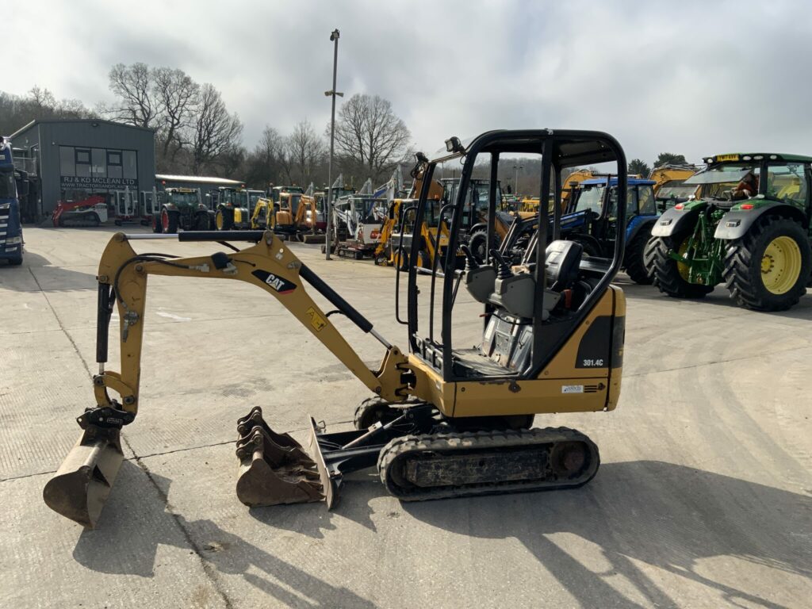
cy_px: 304
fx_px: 680
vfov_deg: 48.2
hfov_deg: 61.7
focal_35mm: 29
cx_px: 406
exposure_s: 1/2227
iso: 20
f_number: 1.8
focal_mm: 3
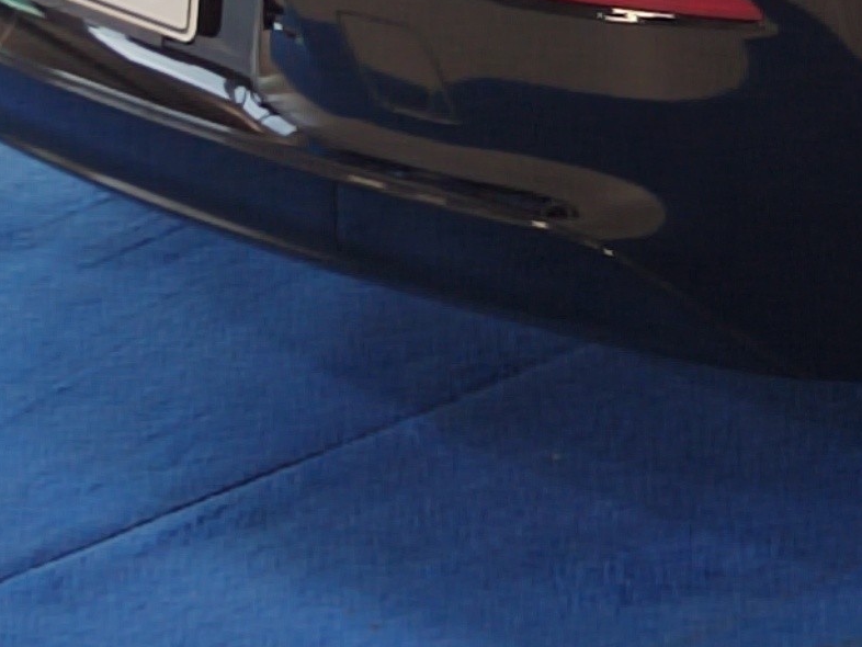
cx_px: 1329
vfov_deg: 9.6
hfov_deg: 12.5
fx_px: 3711
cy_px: -397
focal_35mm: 149
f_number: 1.9
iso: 322
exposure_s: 1/100
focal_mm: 5.52
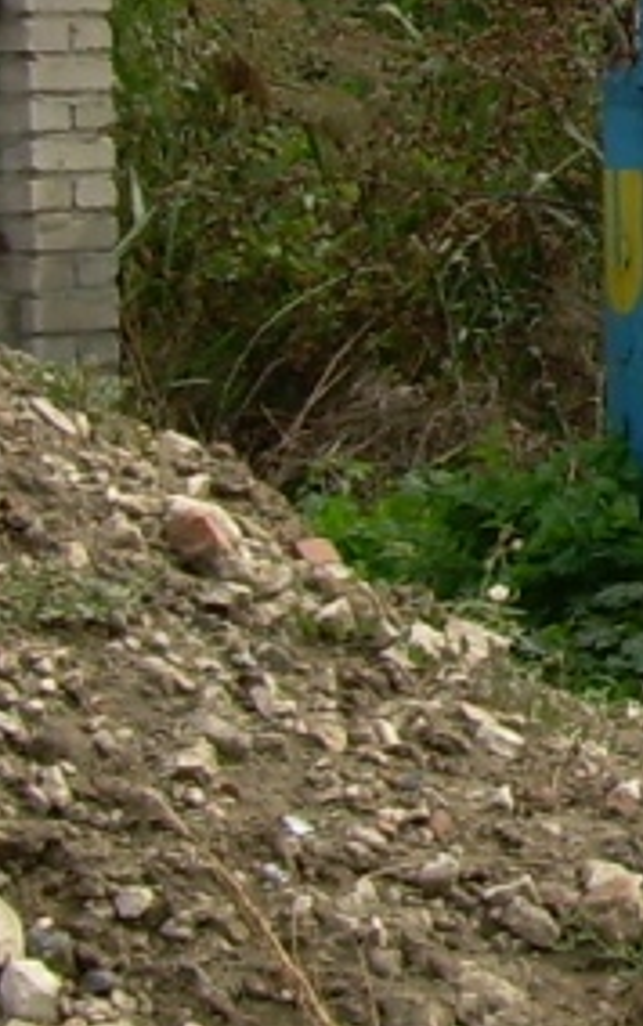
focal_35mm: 170
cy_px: -199
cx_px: 1777
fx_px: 4757
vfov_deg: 12.0
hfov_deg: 7.1
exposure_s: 1/297
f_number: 4.6
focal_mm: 6.3
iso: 50
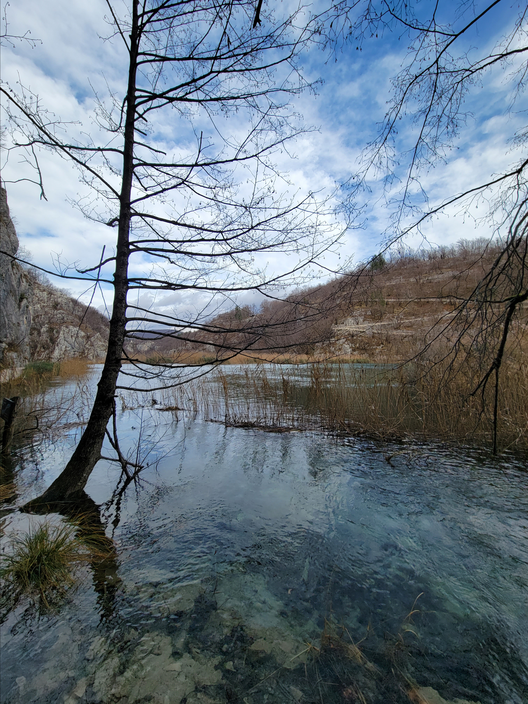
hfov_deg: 89.9
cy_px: 352
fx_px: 264
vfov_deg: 106.2
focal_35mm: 13
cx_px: 264
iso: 50
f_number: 2.2
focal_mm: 2.2
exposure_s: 1/758
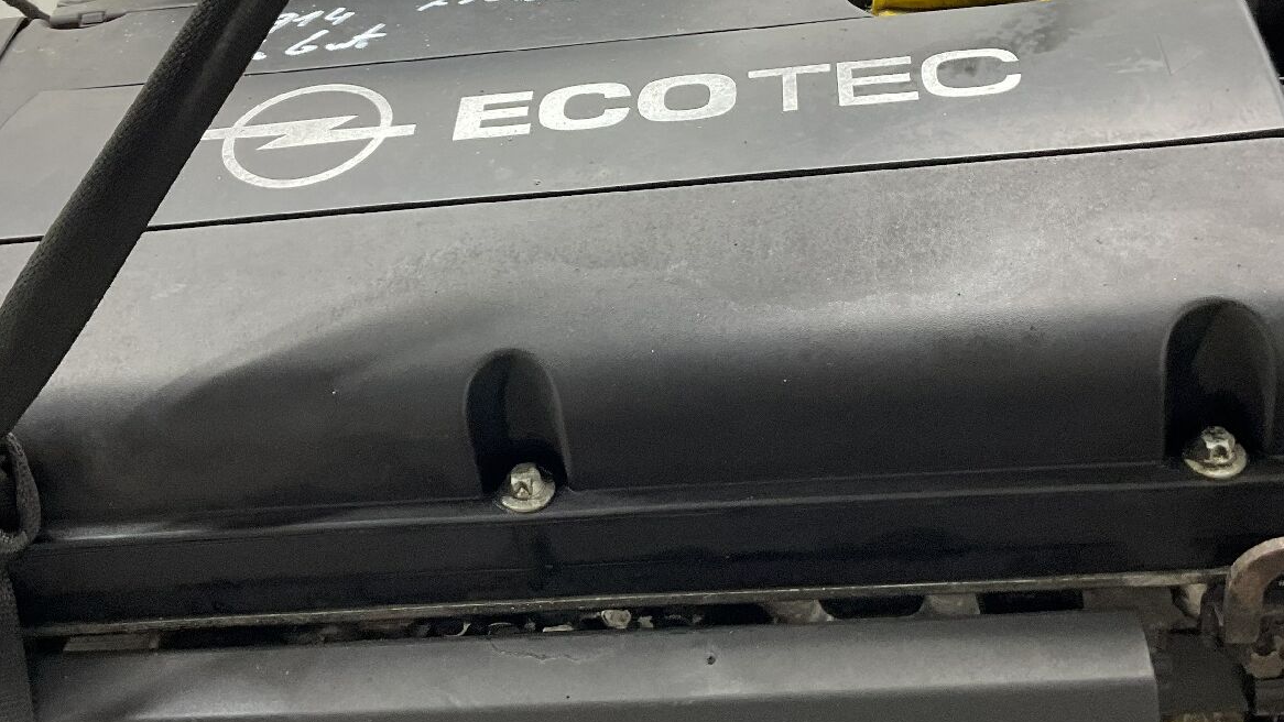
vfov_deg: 22.9
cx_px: 615
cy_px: 191
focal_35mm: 52
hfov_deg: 39.9
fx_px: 1771
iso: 50
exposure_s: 1/50
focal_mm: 3
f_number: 1.8
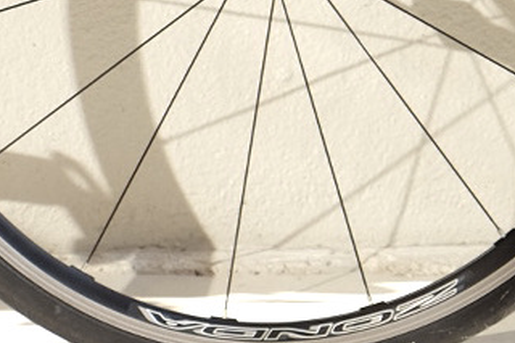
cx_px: -386
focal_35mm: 392
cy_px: -339
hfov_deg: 5.2
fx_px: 5605
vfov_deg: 3.5
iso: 200
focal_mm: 55
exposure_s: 1/140
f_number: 5
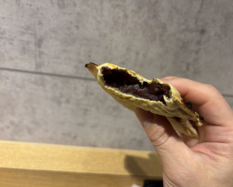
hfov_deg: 62.2
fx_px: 193
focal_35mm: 28
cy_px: 95
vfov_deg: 51.5
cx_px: 123
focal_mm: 5.96
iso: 80
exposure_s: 1/50
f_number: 1.6
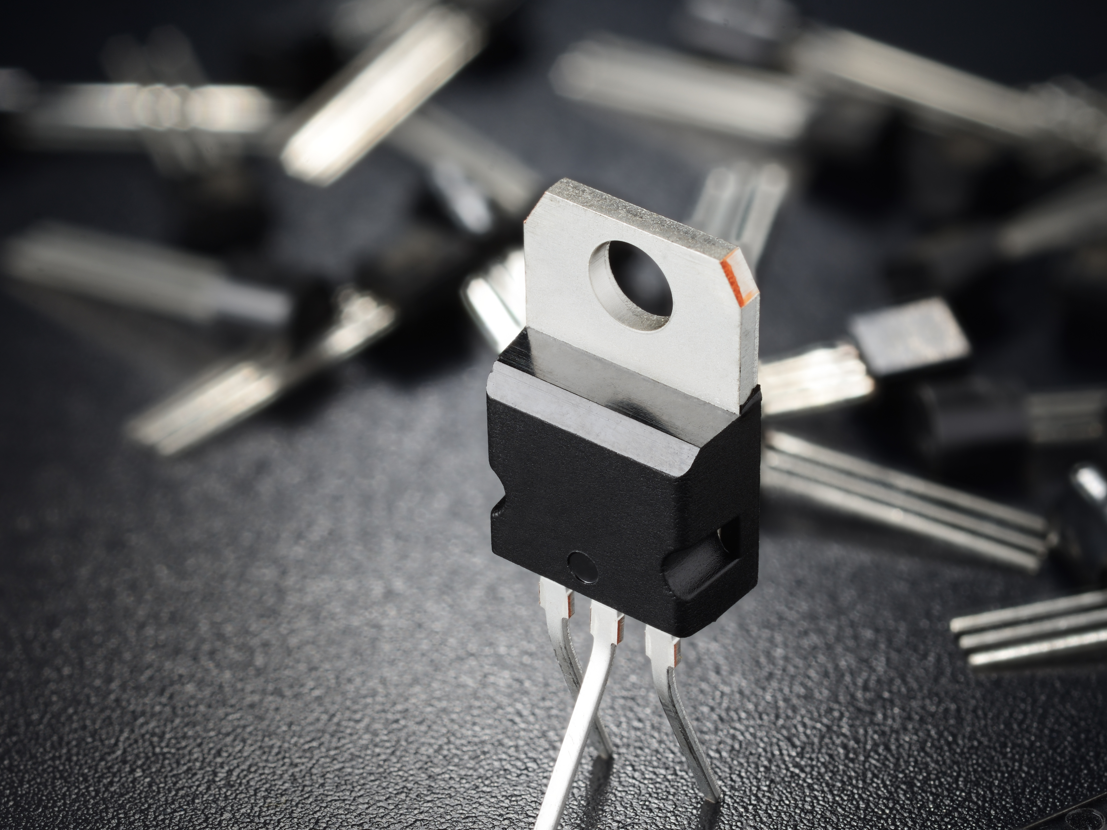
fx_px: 2558
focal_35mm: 80
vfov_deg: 18.4
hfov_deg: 24.4
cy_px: 482
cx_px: 421
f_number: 16
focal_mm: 60
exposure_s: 1/125
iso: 100
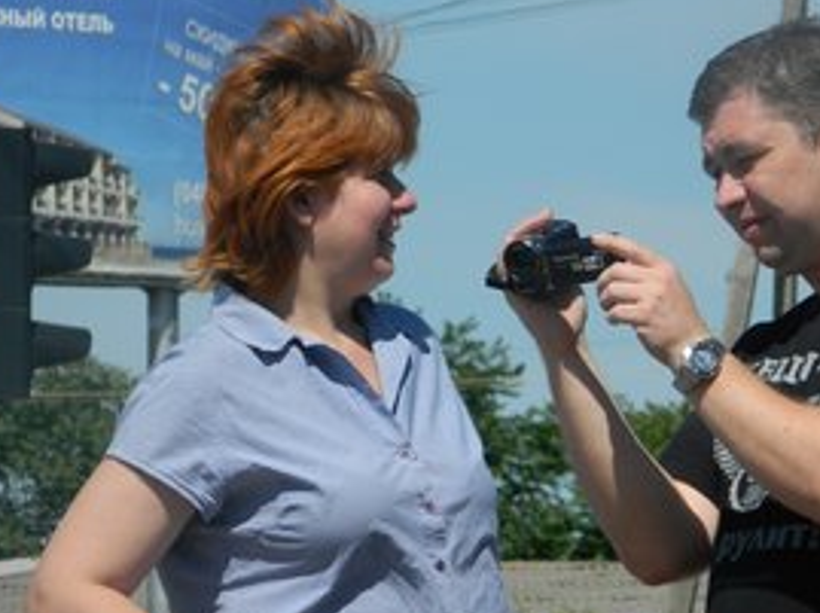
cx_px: 515
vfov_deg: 3.6
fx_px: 9794
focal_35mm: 414
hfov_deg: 4.8
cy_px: 287
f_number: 5.6
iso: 80
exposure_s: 1/640
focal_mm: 50
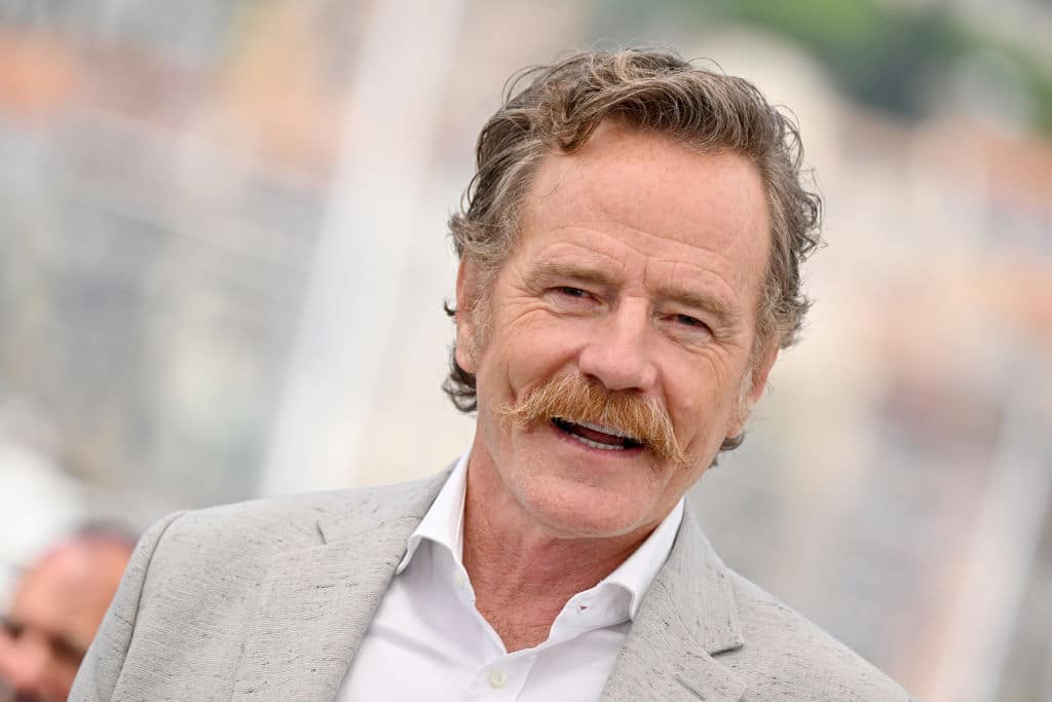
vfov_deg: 4.3
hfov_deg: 6.4
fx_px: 9352
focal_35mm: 320
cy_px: 351
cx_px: 526
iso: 250
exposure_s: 1/1000
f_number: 5.6
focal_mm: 320
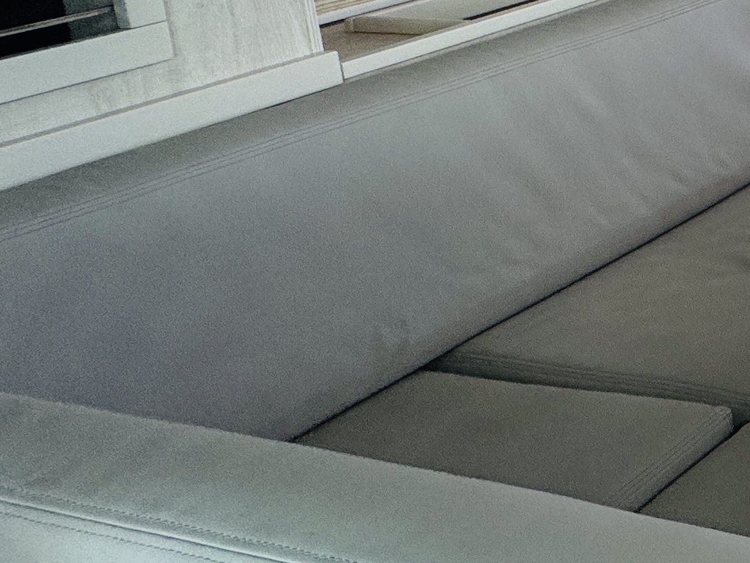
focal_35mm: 51
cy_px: -157
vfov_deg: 25.0
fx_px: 1105
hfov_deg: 22.0
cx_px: 1360
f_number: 2.2
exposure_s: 1/258
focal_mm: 2.22
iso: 40
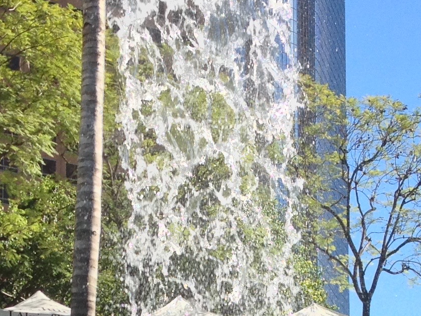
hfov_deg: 14.4
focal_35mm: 137
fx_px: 1666
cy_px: 426
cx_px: 248
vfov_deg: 10.6
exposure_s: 1/789
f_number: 2.4
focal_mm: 4.28
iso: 50
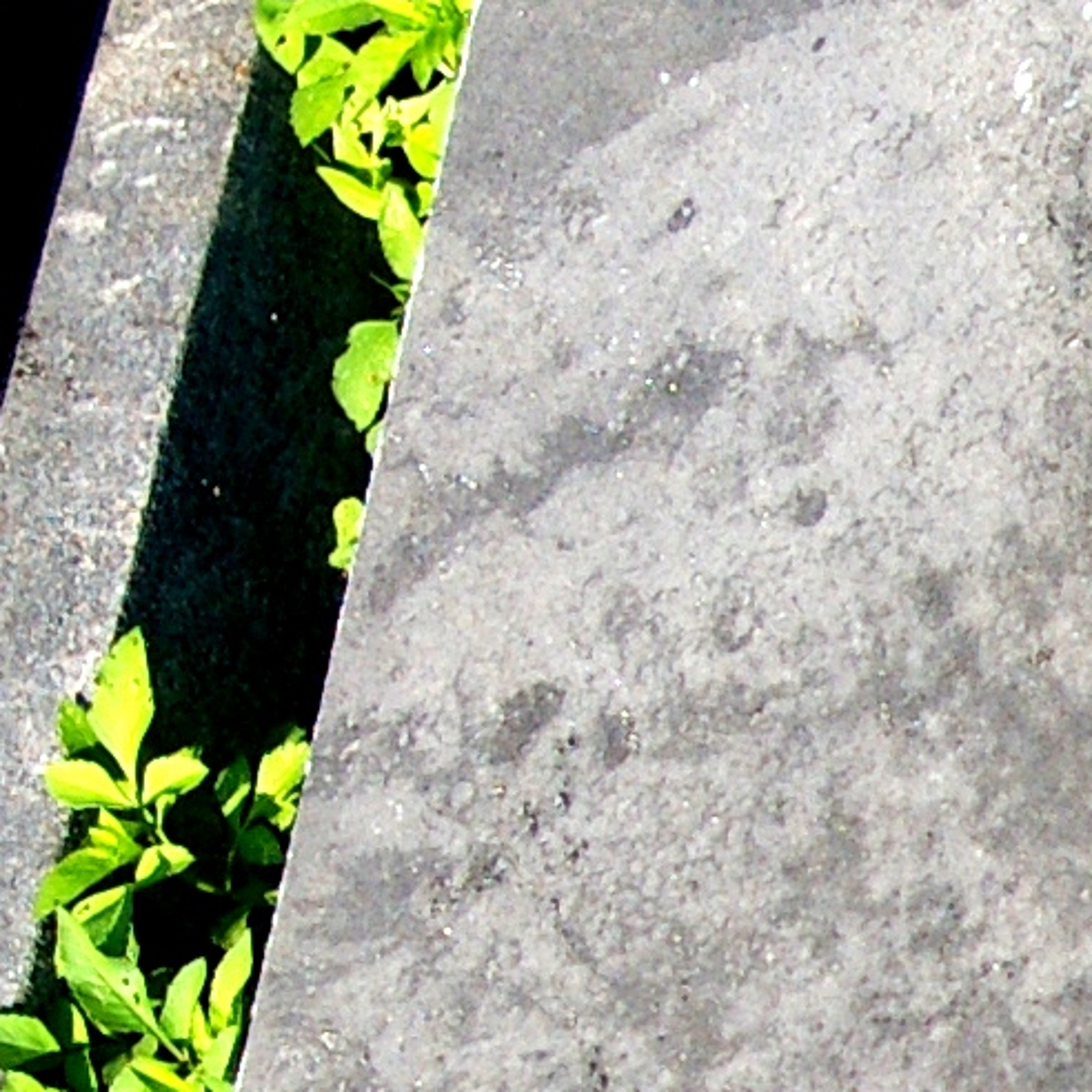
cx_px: 2006
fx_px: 8623
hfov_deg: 7.0
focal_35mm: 242
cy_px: 1447
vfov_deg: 7.2
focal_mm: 31
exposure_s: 1/1500
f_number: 5.6
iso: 200
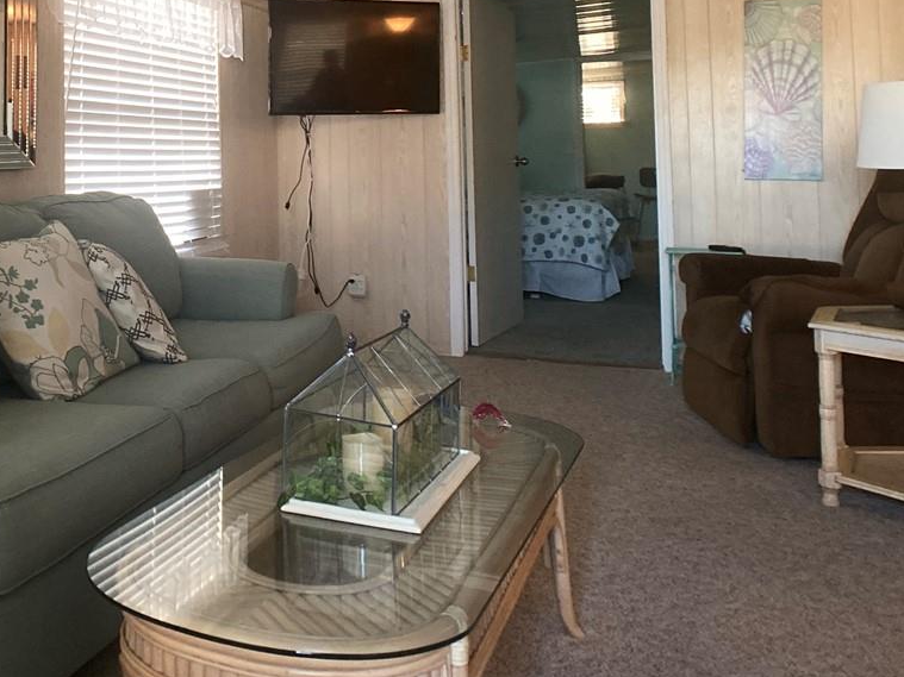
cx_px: 201
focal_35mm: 59
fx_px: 1541
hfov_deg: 32.0
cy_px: 90
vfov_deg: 24.2
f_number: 1.8
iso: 125
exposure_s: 1/60
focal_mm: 3.99
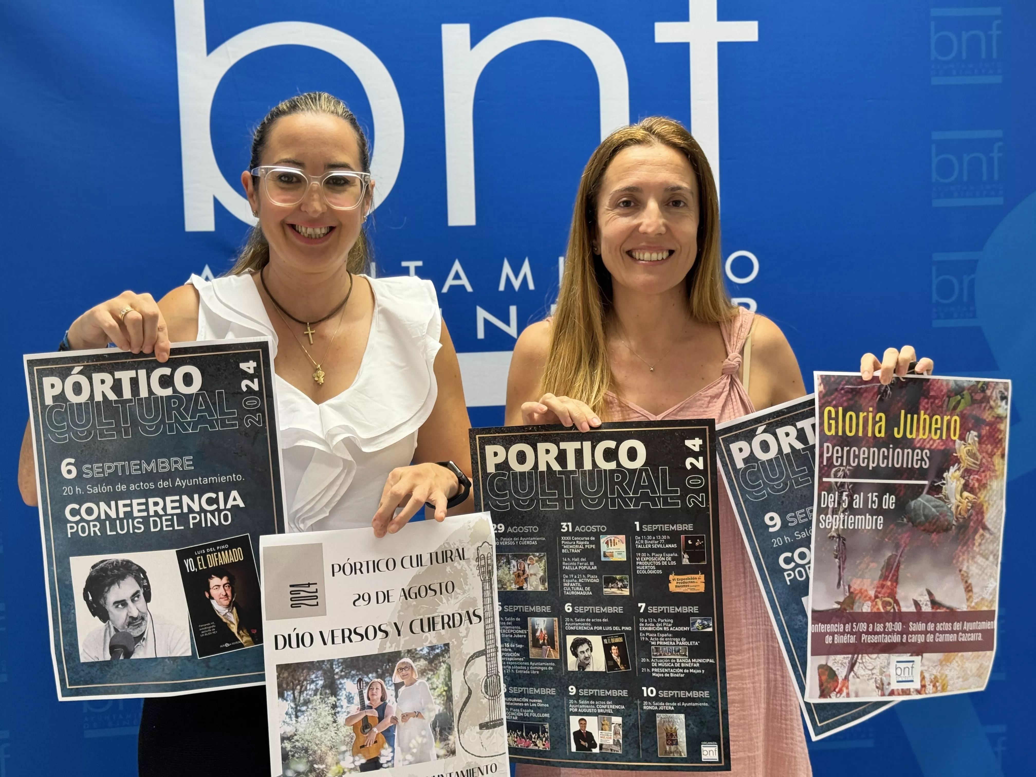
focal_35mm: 48
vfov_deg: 30.3
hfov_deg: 39.7
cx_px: 518
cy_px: 388
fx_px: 1437
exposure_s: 1/50
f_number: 1.78
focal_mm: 6.76
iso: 100
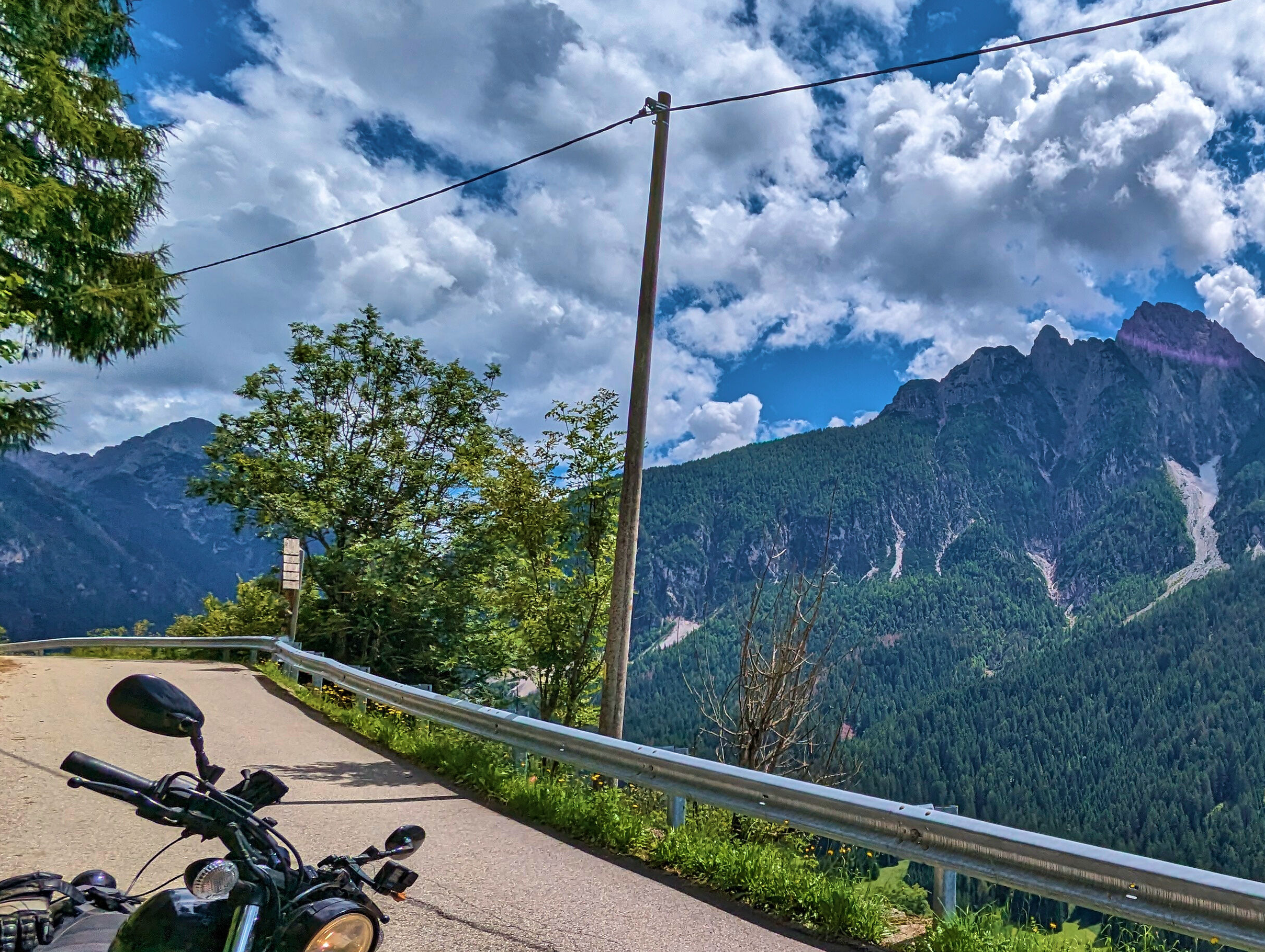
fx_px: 988
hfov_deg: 59.3
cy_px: 625
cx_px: 1041
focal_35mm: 27
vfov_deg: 50.6
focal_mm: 2.35
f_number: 2.2
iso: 53
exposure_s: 1/5155
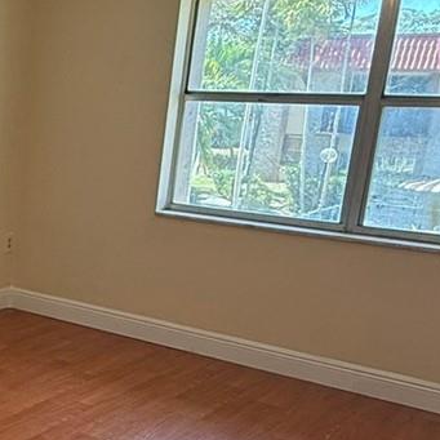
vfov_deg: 29.4
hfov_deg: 24.5
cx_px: -175
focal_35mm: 58
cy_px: 277
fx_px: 834
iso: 80
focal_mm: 2.22
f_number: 2.2
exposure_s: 1/120
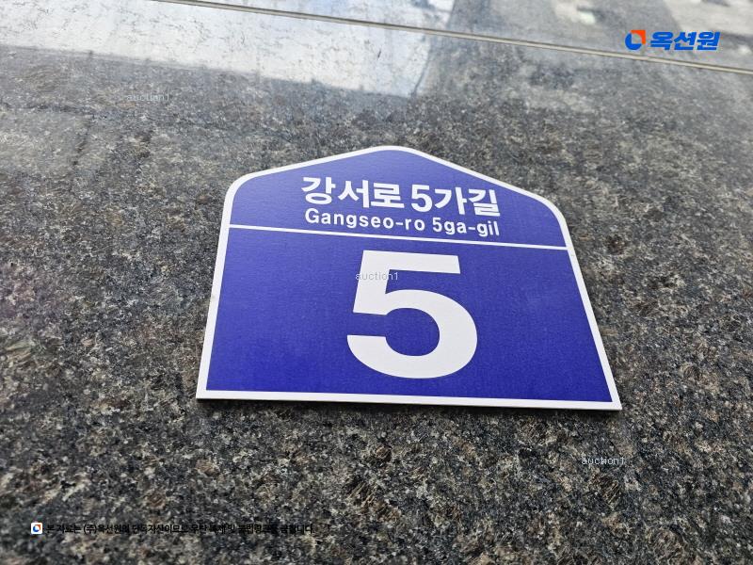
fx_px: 500
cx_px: 376
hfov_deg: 73.9
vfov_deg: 58.9
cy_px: 282
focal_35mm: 23
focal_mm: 6.3
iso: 80
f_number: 1.7
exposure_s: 1/180
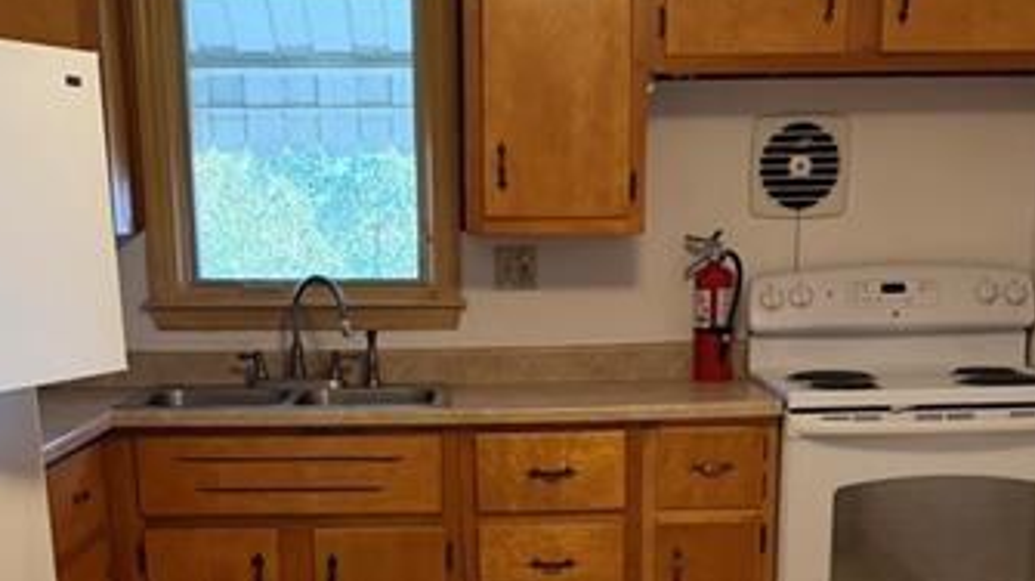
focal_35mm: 60
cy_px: 652
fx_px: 1646
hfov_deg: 34.9
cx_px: 491
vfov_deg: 19.1
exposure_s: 1/60
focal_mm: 6.76
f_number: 1.78
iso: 200
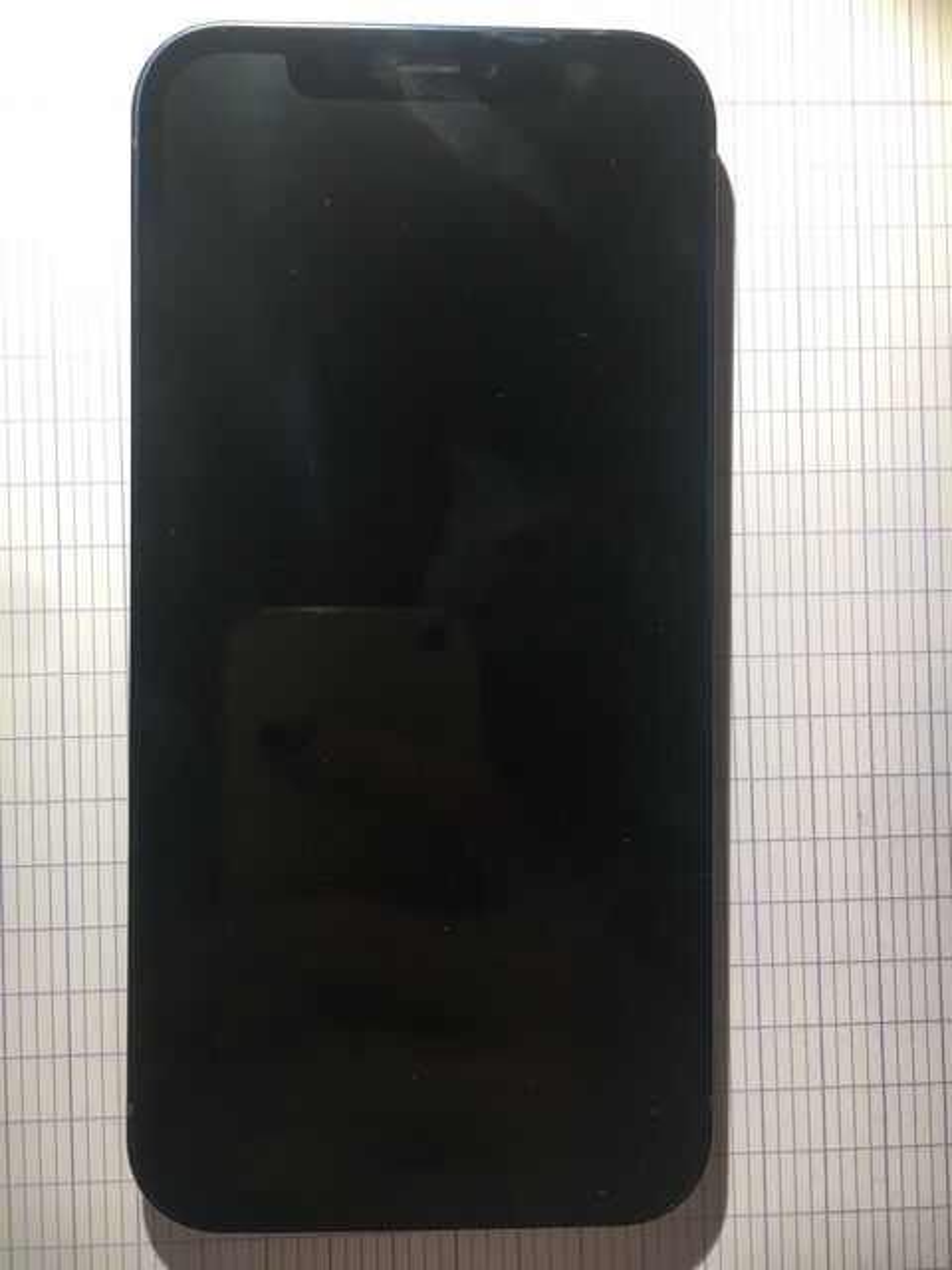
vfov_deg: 61.7
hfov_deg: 48.2
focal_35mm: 29
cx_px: 476
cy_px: 635
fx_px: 1063
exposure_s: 1/33
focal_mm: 4.15
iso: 25
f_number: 2.2
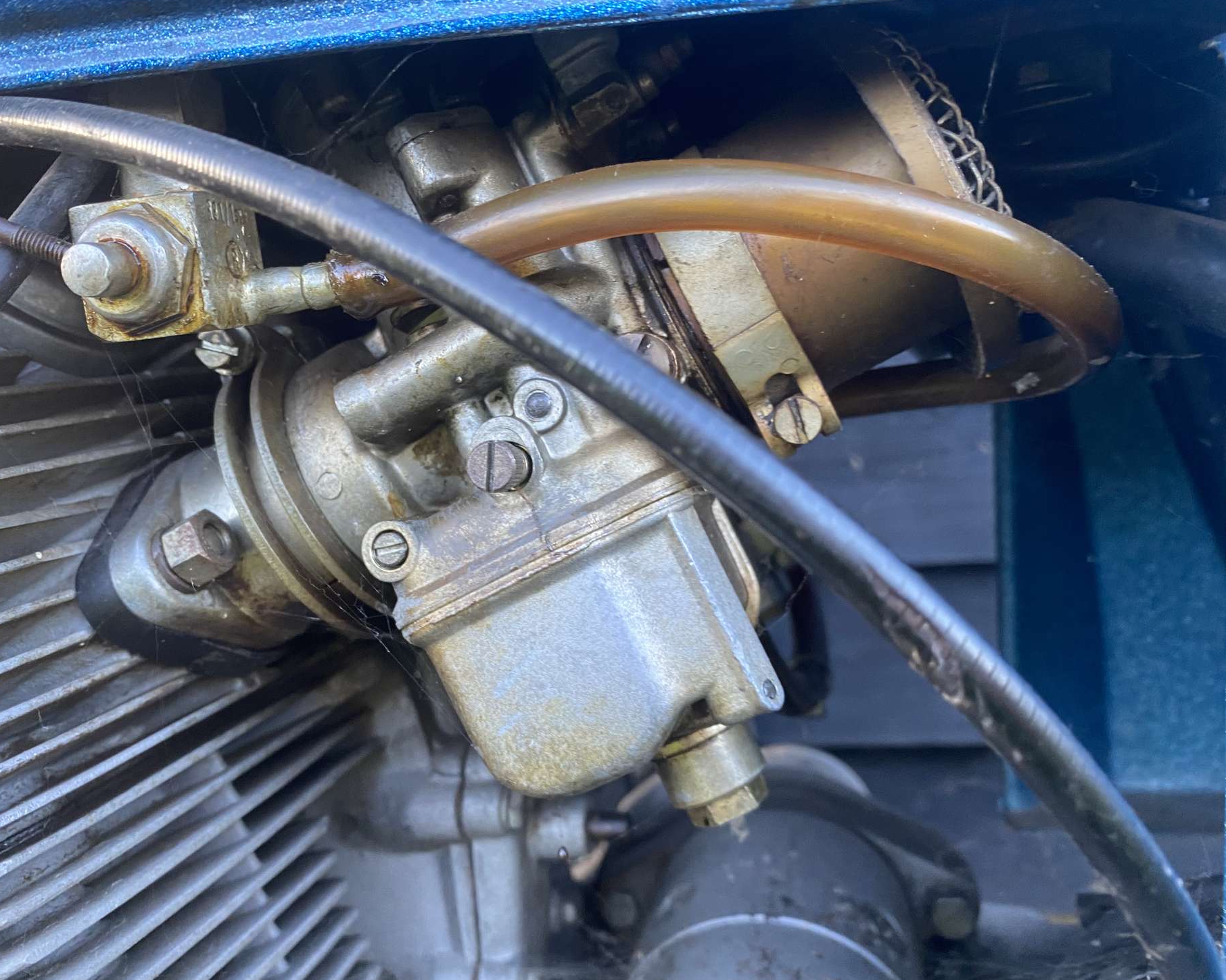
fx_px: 1016
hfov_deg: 62.1
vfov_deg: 51.5
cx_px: 560
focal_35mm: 28
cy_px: 497
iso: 125
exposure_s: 1/60
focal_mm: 4.25
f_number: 1.8
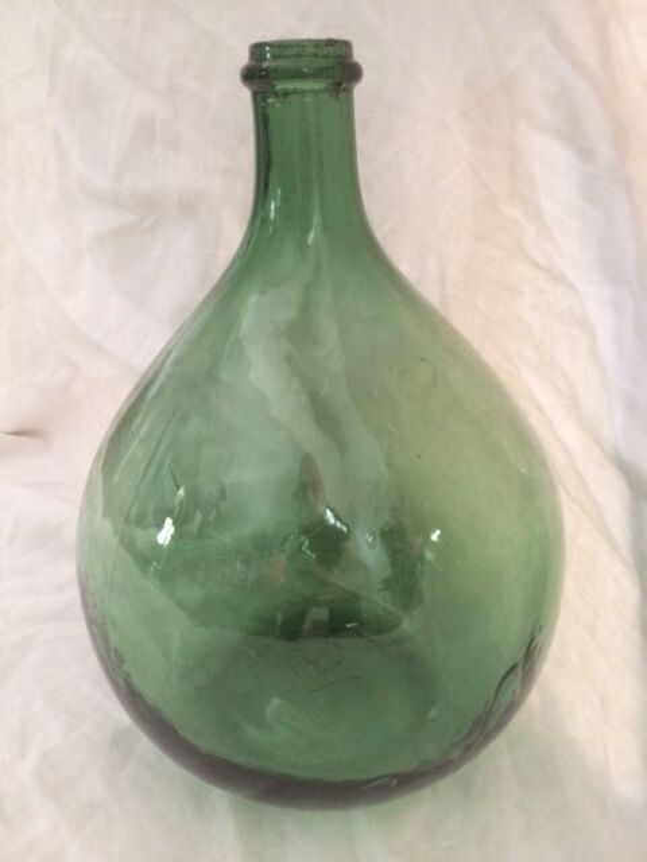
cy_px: 431
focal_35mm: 29
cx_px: 324
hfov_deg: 48.2
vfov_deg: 61.7
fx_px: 723
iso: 400
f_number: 2.2
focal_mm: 4.15
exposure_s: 1/17
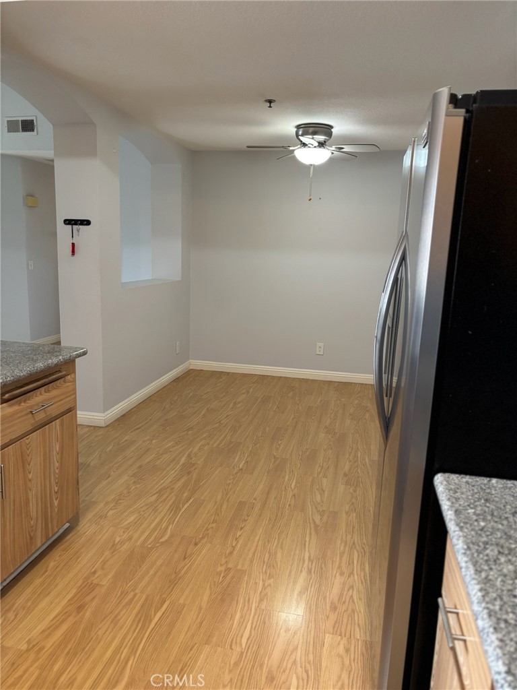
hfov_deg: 53.1
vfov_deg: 67.3
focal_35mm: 26
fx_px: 518
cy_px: 345
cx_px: 258
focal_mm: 5.96
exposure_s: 1/60
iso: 250
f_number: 1.6
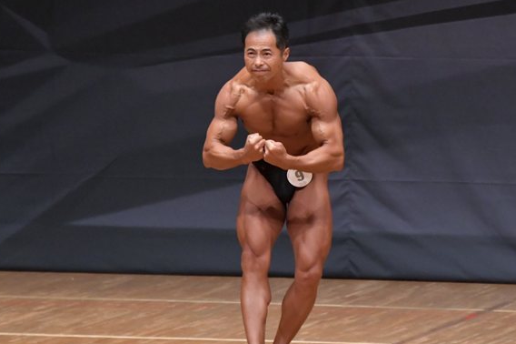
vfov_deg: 3.4
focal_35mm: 409
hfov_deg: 5.0
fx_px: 5859
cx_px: 295
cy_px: 184
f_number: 5.6
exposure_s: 1/400
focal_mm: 200
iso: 6400
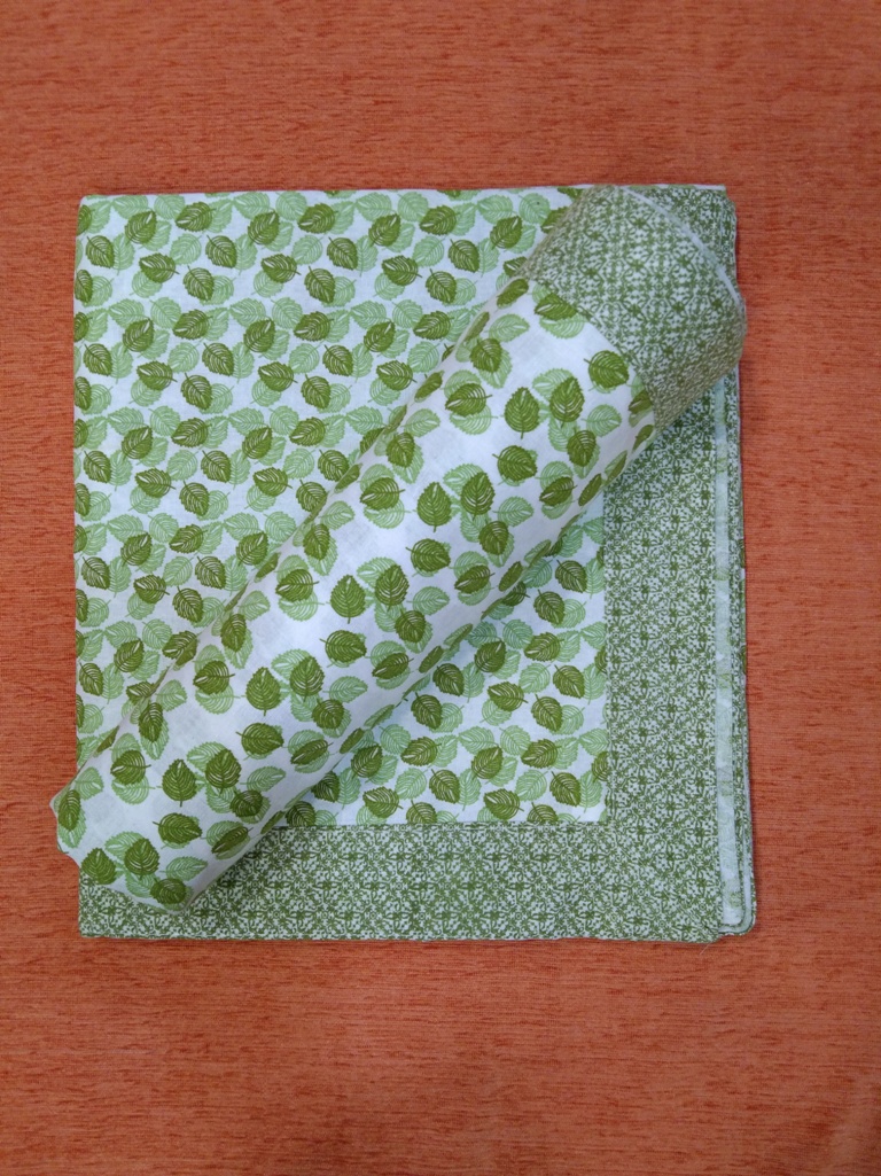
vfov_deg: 58.4
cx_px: 440
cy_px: 588
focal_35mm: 31
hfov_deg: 45.4
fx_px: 1053
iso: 186
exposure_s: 1/33
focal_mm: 3.69
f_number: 2.2
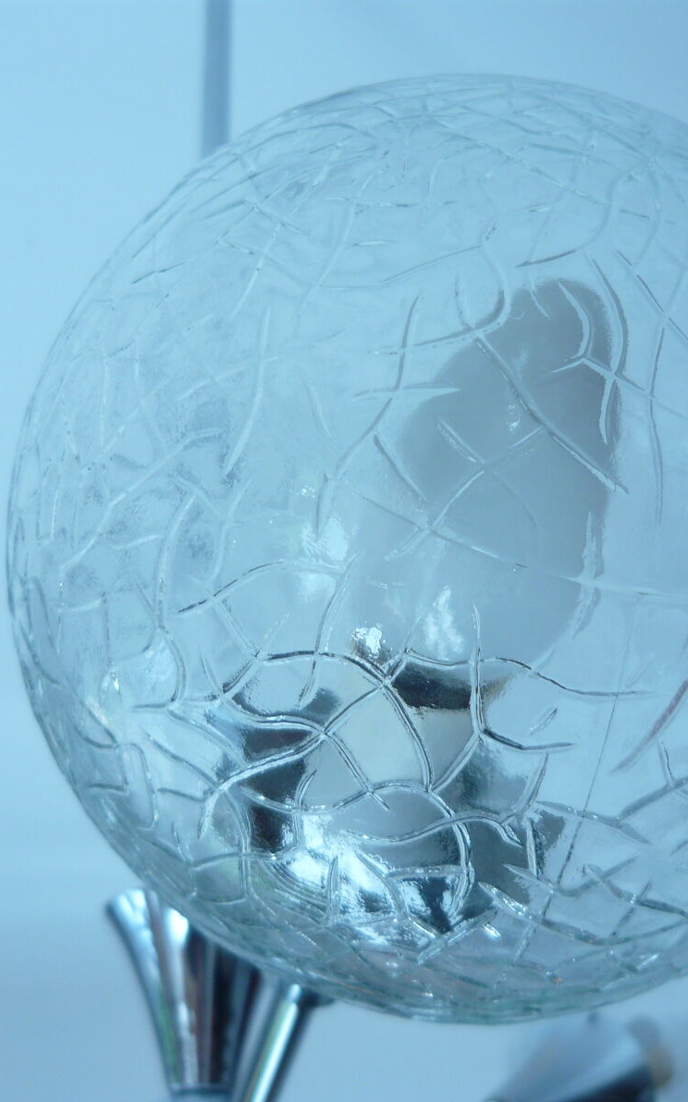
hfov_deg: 27.4
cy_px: 554
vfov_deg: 42.7
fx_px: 1411
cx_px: 412
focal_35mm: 47
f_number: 2.8
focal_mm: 5.5
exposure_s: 1/100
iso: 100
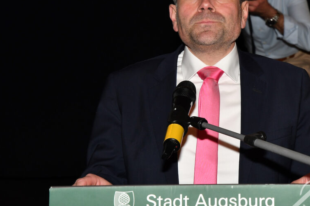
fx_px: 1005
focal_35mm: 117
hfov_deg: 17.5
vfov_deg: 11.7
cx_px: 215
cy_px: 75
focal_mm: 55
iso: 400
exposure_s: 1/250
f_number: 5.6
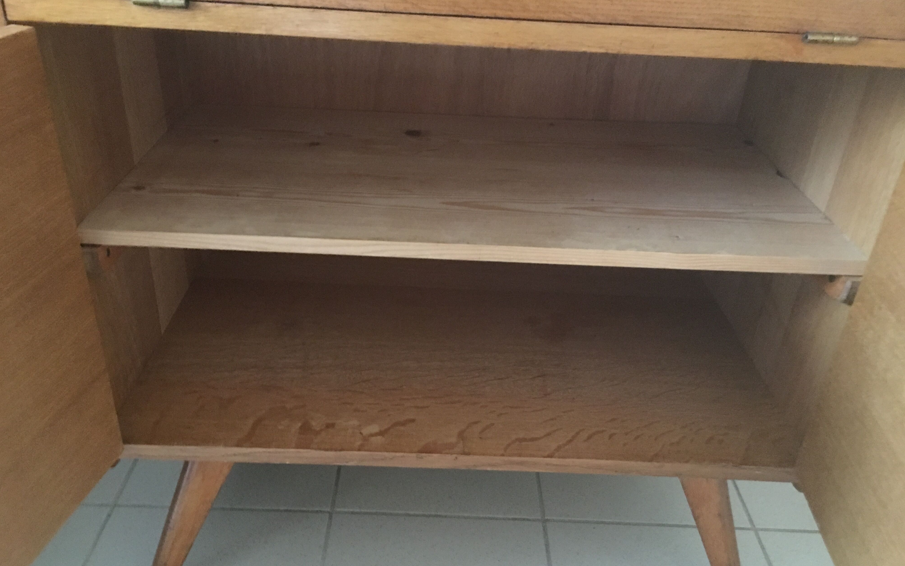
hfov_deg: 61.2
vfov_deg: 40.6
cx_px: 452
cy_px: 299
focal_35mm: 31
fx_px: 765
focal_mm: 4.15
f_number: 2.2
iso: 160
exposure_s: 1/4
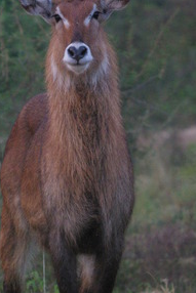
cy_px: 179
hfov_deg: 2.4
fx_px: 4722
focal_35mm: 579
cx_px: 51
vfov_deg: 3.6
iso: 1600
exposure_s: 1/30
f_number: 5.6
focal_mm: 230
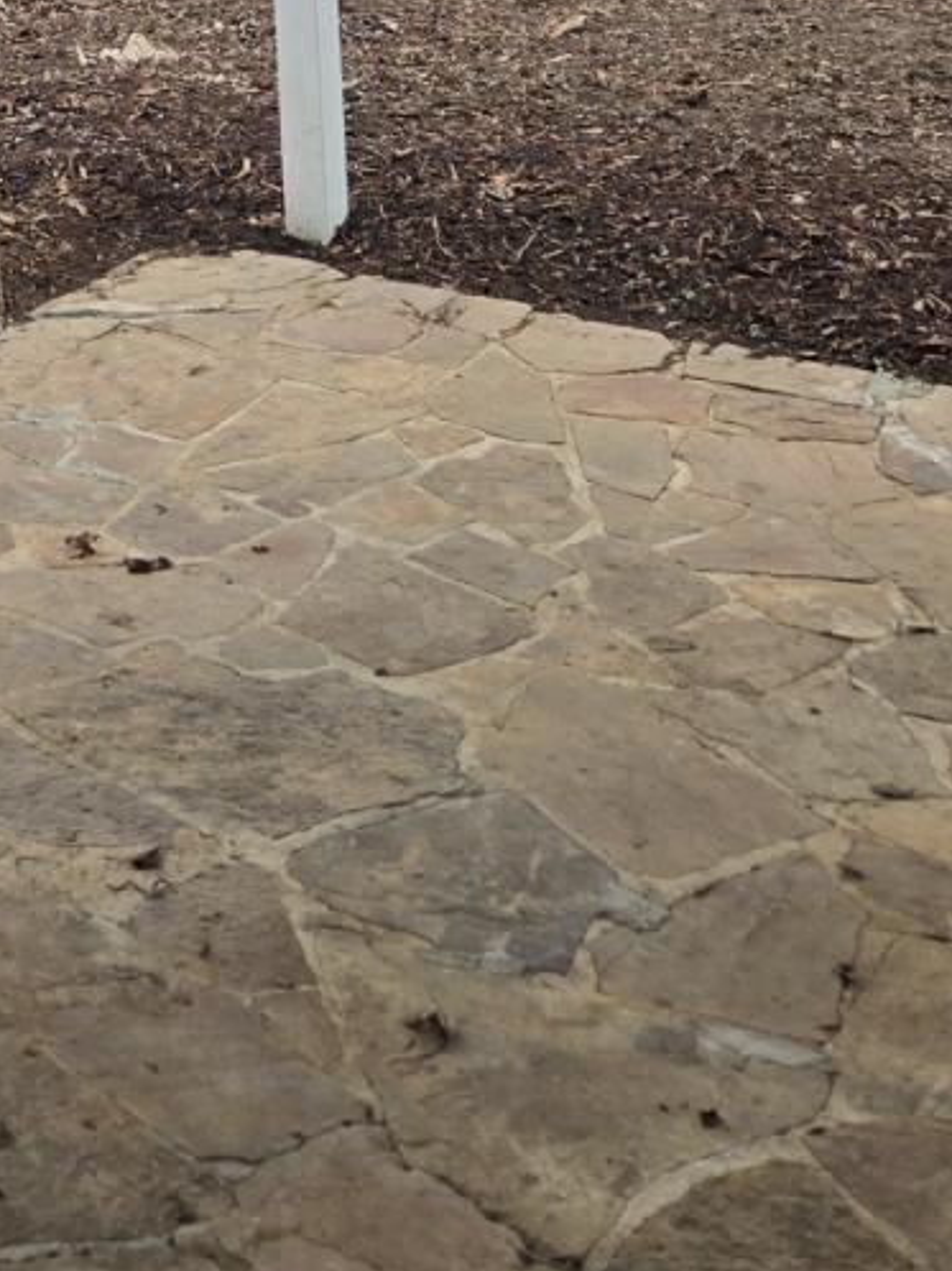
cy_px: -559
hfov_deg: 19.6
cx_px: -148
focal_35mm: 71
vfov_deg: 23.0
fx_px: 2606
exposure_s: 1/283
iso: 25
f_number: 1.8
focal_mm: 5.4
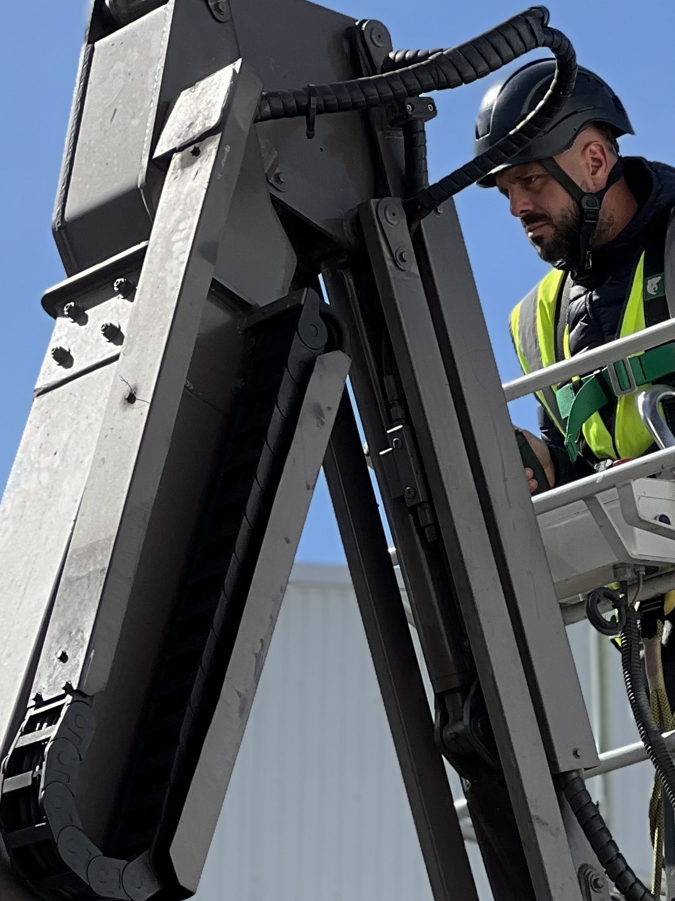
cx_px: 489
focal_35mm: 200
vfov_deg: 9.8
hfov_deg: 7.4
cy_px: 941
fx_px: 5200
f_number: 2.8
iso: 32
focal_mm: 9
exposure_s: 1/686
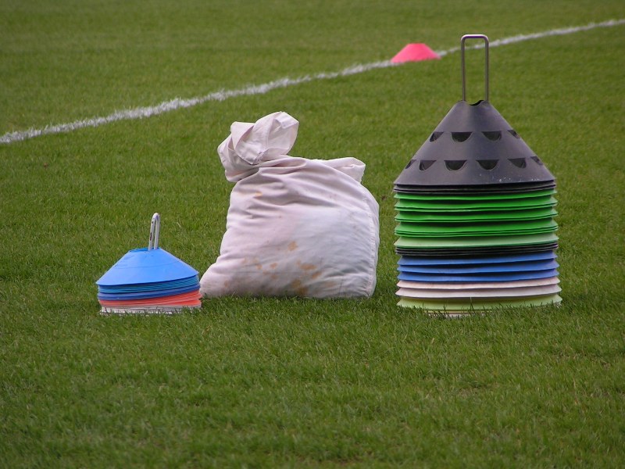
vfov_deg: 3.9
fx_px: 6861
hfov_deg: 5.2
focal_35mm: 380
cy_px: 234
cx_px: 312
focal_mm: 58
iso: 50
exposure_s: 1/500
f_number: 3.5
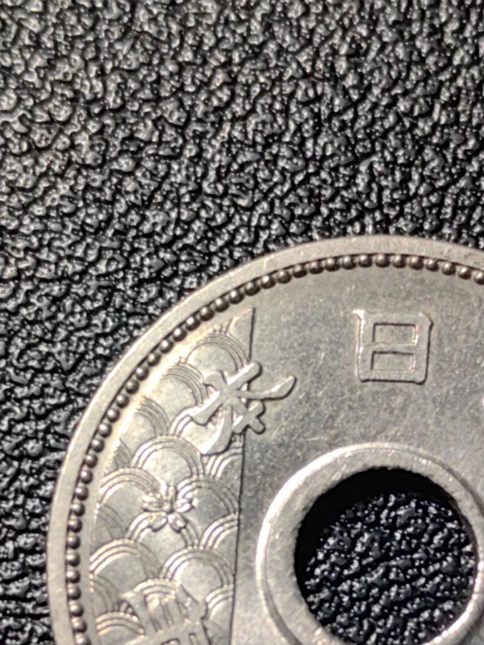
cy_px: 546
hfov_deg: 12.3
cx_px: 369
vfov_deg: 16.3
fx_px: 2236
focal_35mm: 120
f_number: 2
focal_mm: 5.75
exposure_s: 1/100
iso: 50
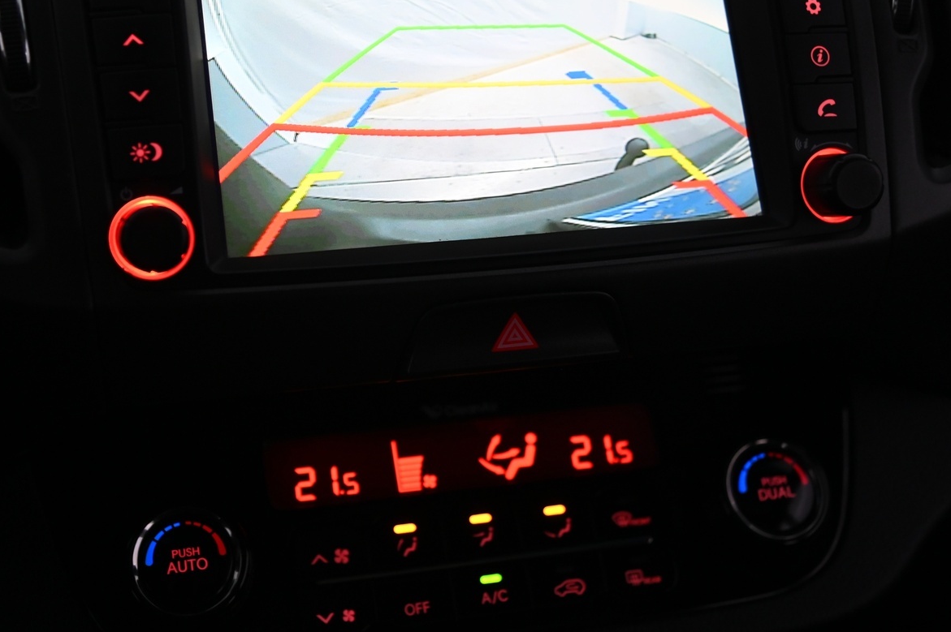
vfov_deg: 22.2
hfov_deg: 32.8
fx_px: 1610
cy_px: 240
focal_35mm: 61
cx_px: 378
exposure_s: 1/125
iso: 2000
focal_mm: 44
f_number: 4
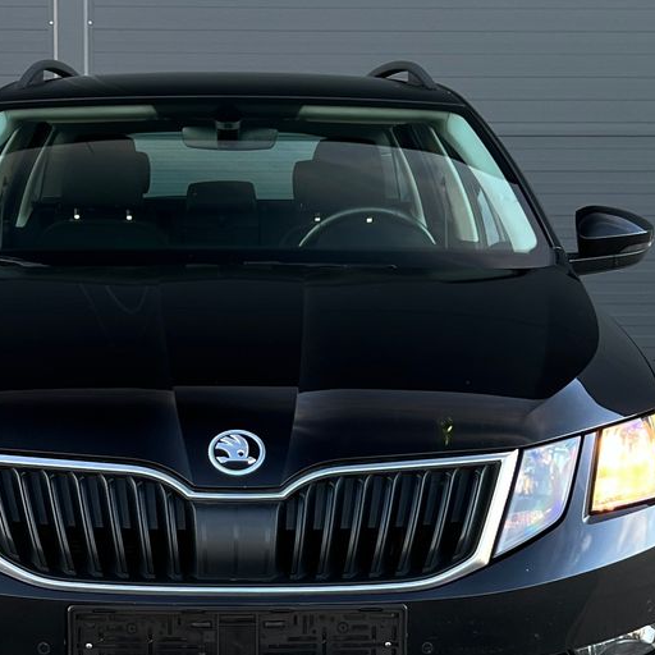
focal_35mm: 46
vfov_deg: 36.1
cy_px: 480
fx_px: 985
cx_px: 217
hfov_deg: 36.4
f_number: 1.5
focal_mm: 5.7
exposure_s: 1/83
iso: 64
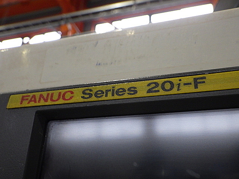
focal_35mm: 34
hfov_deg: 54.0
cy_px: 90
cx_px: 120
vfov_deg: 41.8
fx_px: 235
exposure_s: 1/50
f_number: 3.8
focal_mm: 6.1
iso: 640
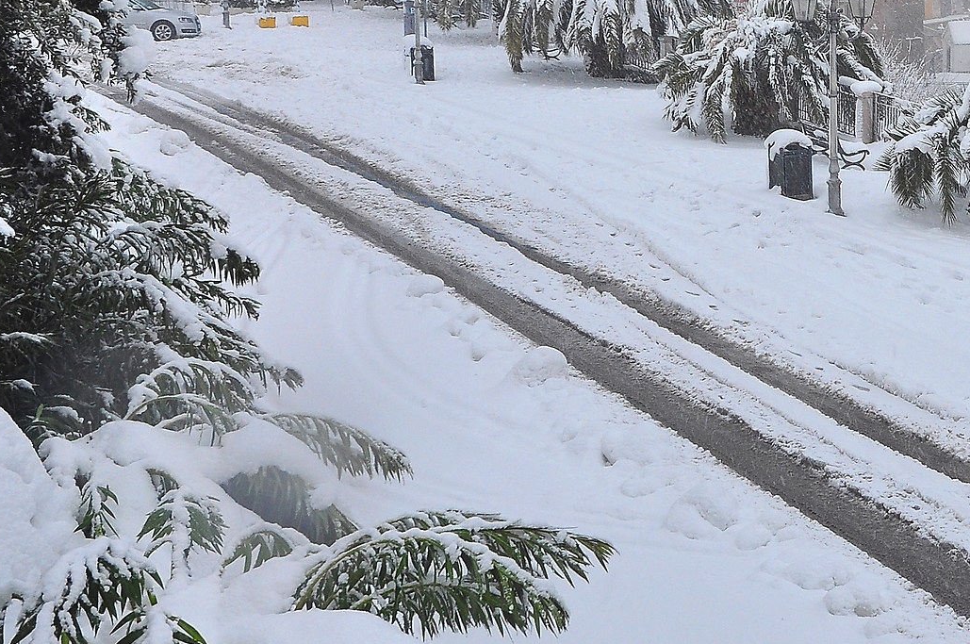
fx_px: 2072
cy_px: 114
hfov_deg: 25.2
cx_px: 940
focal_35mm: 77
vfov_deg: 17.5
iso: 200
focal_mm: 22
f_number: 7.1
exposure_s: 1/40
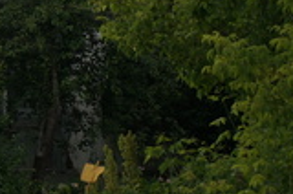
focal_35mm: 334
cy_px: 40
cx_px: -315
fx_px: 2713
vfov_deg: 4.1
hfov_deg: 6.0
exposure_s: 1/200
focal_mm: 42
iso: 100
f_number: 9
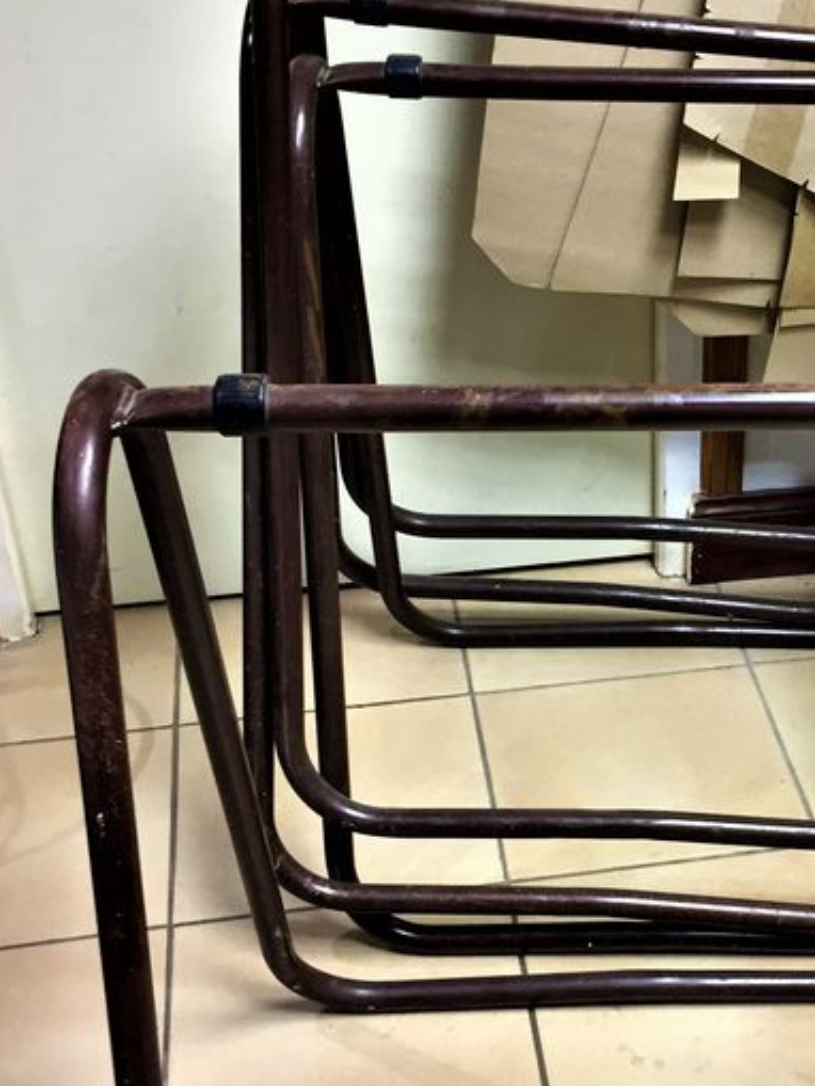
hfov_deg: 25.0
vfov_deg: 33.7
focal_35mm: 57
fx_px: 1789
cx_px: 710
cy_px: 653
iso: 100
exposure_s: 1/33
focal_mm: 4.15
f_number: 2.2
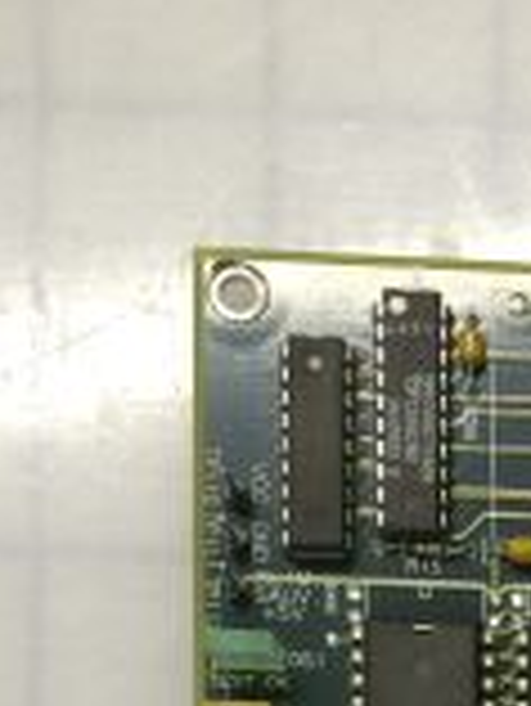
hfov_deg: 12.5
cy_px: 1268
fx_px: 2267
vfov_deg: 15.3
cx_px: 850
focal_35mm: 111
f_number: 2.2
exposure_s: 1/30
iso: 80
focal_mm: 4.15
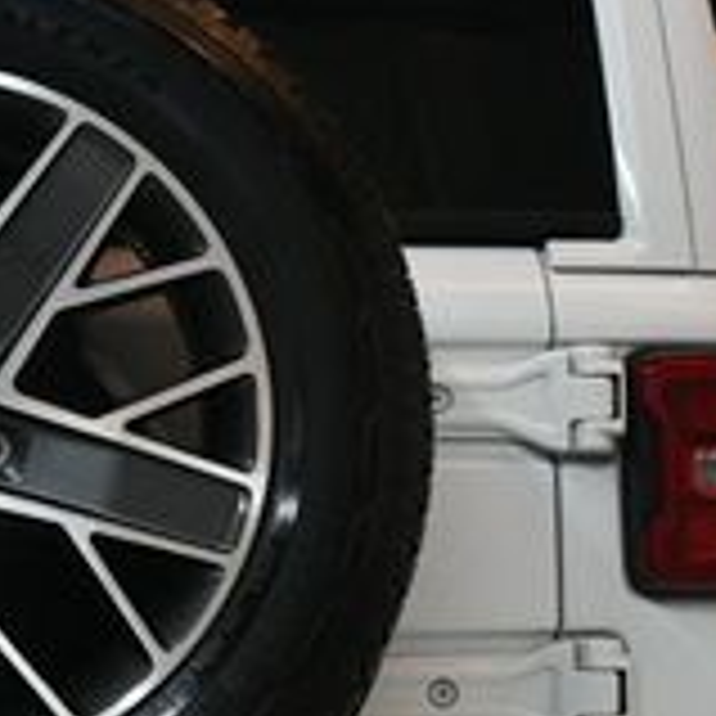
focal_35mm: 116
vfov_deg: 15.0
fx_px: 2715
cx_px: -86
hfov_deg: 14.6
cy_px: 482
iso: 1250
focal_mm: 23
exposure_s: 1/125
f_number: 3.8
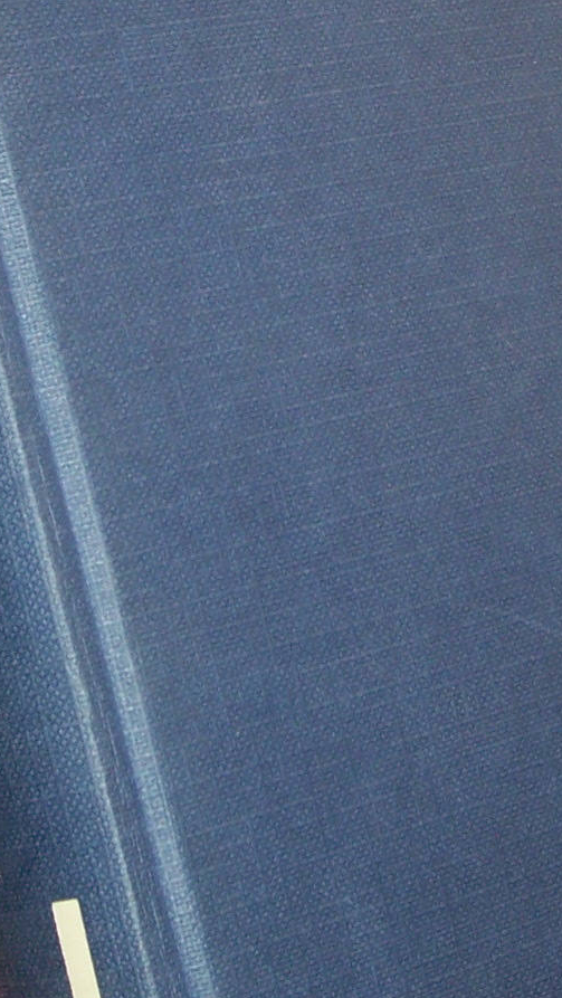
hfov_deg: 10.3
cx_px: 280
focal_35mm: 118
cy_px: 258
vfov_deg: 18.0
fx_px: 3123
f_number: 2.8
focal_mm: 7
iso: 80
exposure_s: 1/60
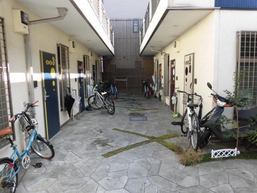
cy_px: 96
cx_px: 128
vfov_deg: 56.8
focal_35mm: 24
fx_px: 178
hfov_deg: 71.6
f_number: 3.1
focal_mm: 4.3
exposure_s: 1/160
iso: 100
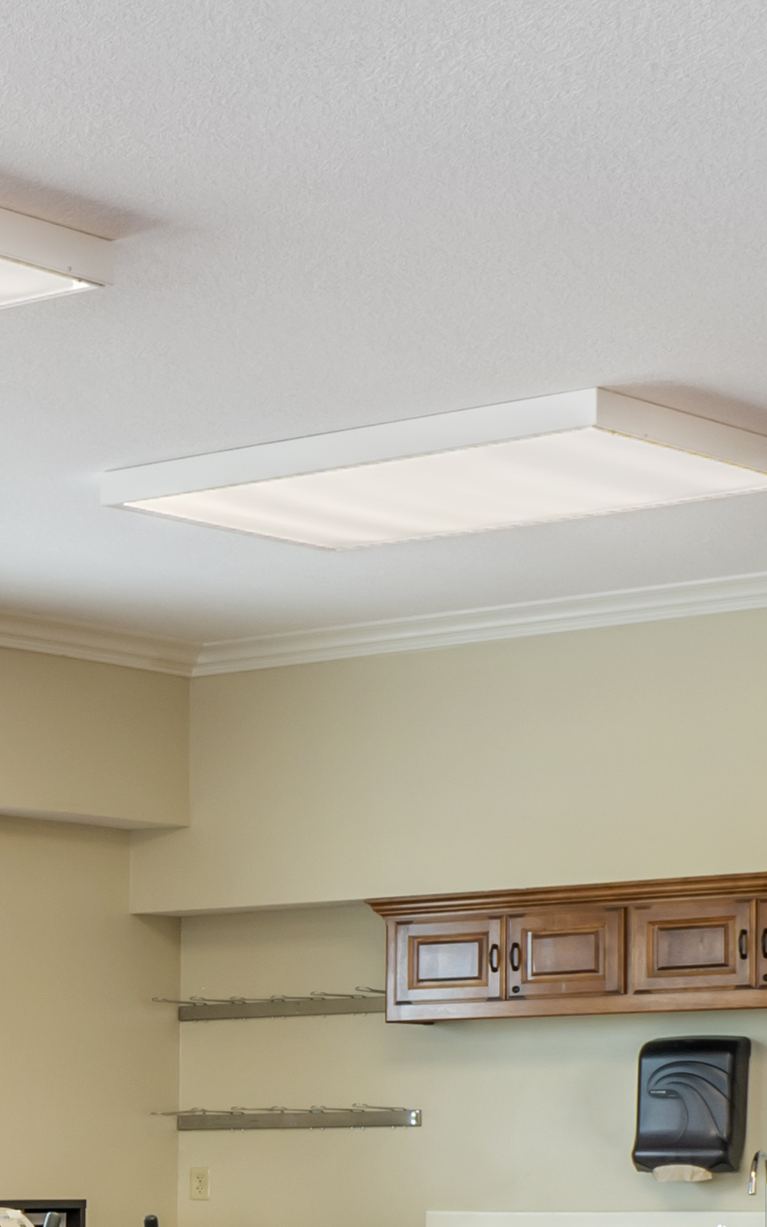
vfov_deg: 19.0
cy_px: 1286
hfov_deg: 9.5
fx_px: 3545
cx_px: -1556
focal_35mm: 106
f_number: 10
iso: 400
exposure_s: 1/125
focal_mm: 24
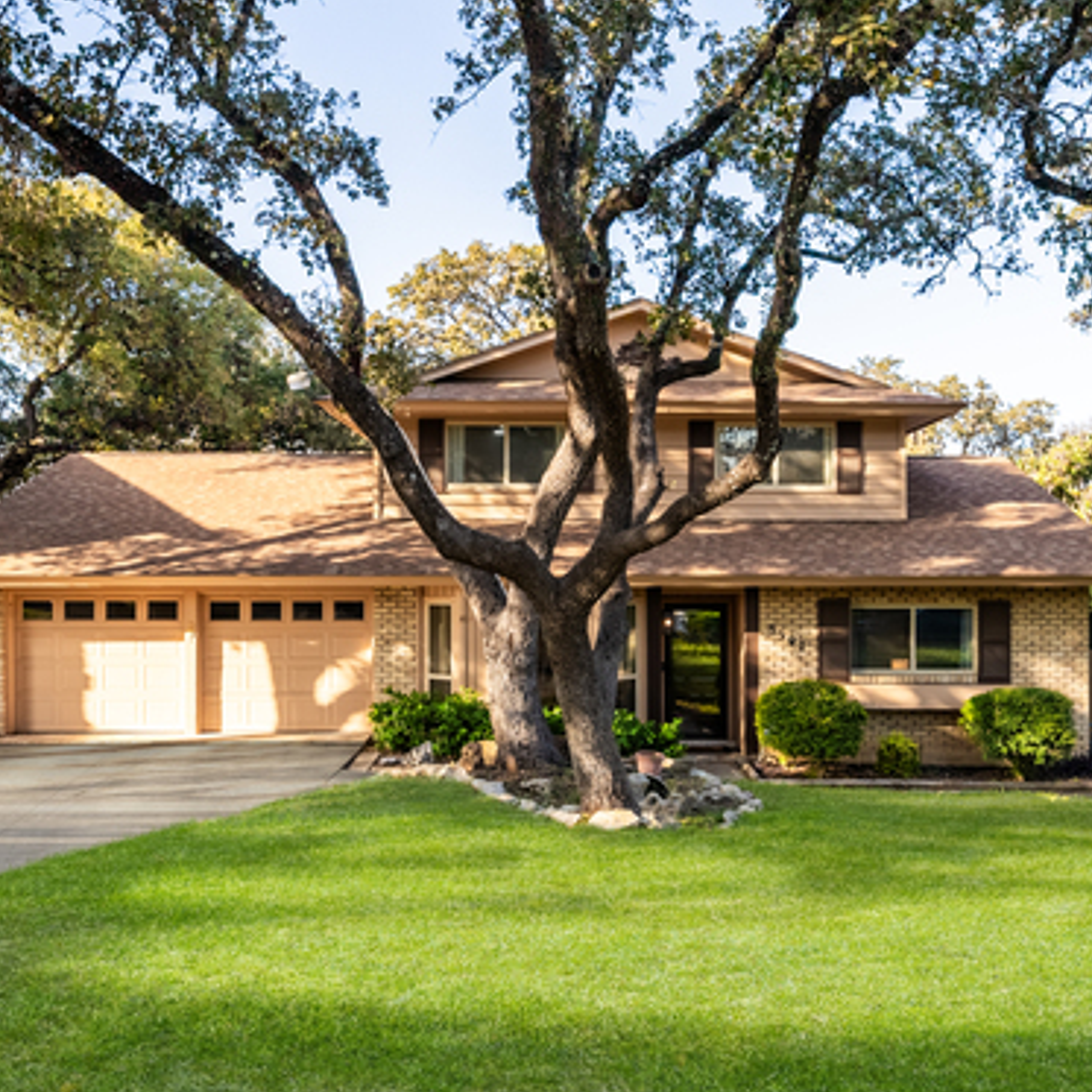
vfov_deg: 47.2
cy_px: 577
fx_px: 1249
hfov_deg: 47.2
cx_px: 597
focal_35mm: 35
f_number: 6.3
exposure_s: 1/2500
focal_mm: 24
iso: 1000
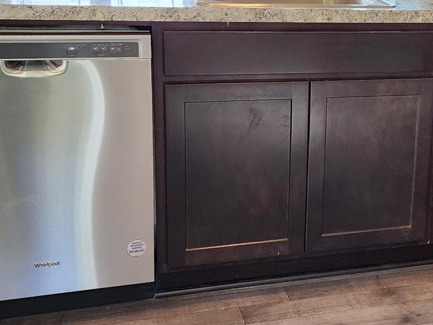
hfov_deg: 28.2
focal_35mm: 66
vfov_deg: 22.2
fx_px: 825
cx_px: 394
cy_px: 125
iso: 125
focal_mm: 6.4
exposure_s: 1/120
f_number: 1.8
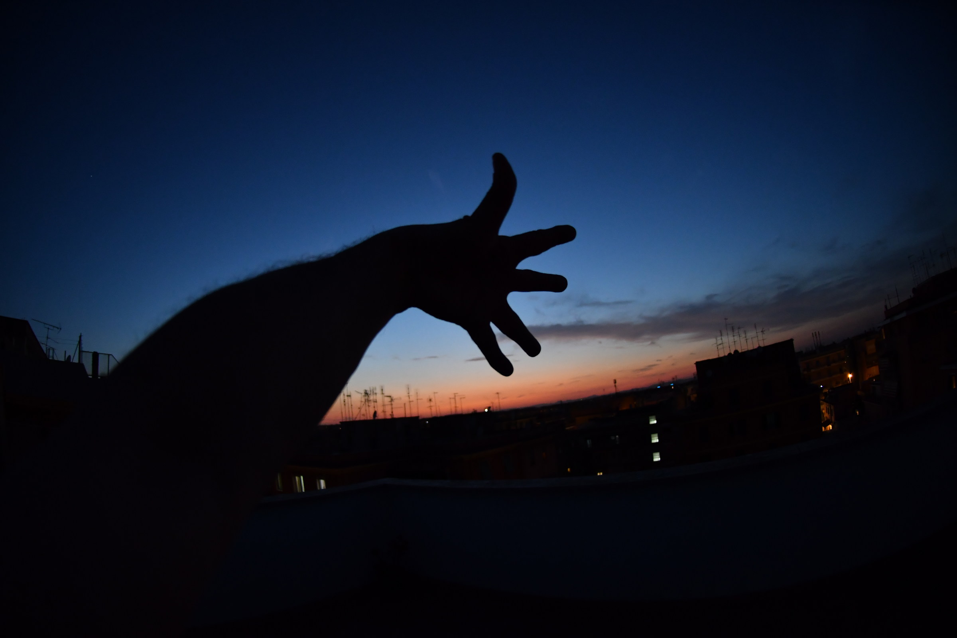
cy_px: 319
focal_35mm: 16
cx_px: 478
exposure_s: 1/50
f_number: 3.2
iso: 1000
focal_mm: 10.5
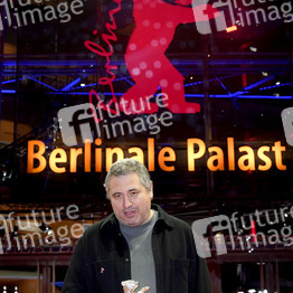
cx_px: 148
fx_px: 546
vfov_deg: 30.0
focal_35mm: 57
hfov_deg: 30.0
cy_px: 176
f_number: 5.6
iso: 1250
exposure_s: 1/160
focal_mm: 44
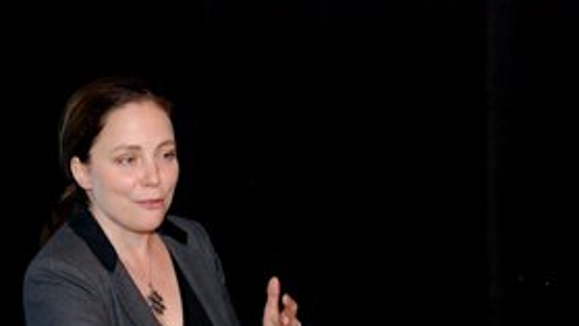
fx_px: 2684
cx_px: 162
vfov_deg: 6.9
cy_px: 275
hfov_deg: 12.3
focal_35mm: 175
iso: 1600
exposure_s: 1/60
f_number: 8
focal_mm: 75
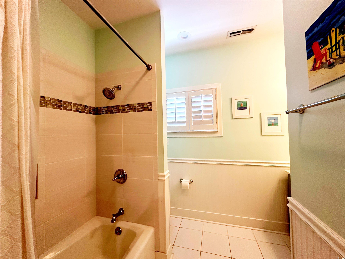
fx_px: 140
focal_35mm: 14
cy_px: 130
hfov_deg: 102.1
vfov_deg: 85.7
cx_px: 172
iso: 320
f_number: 2.2
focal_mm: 2.22
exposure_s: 1/60
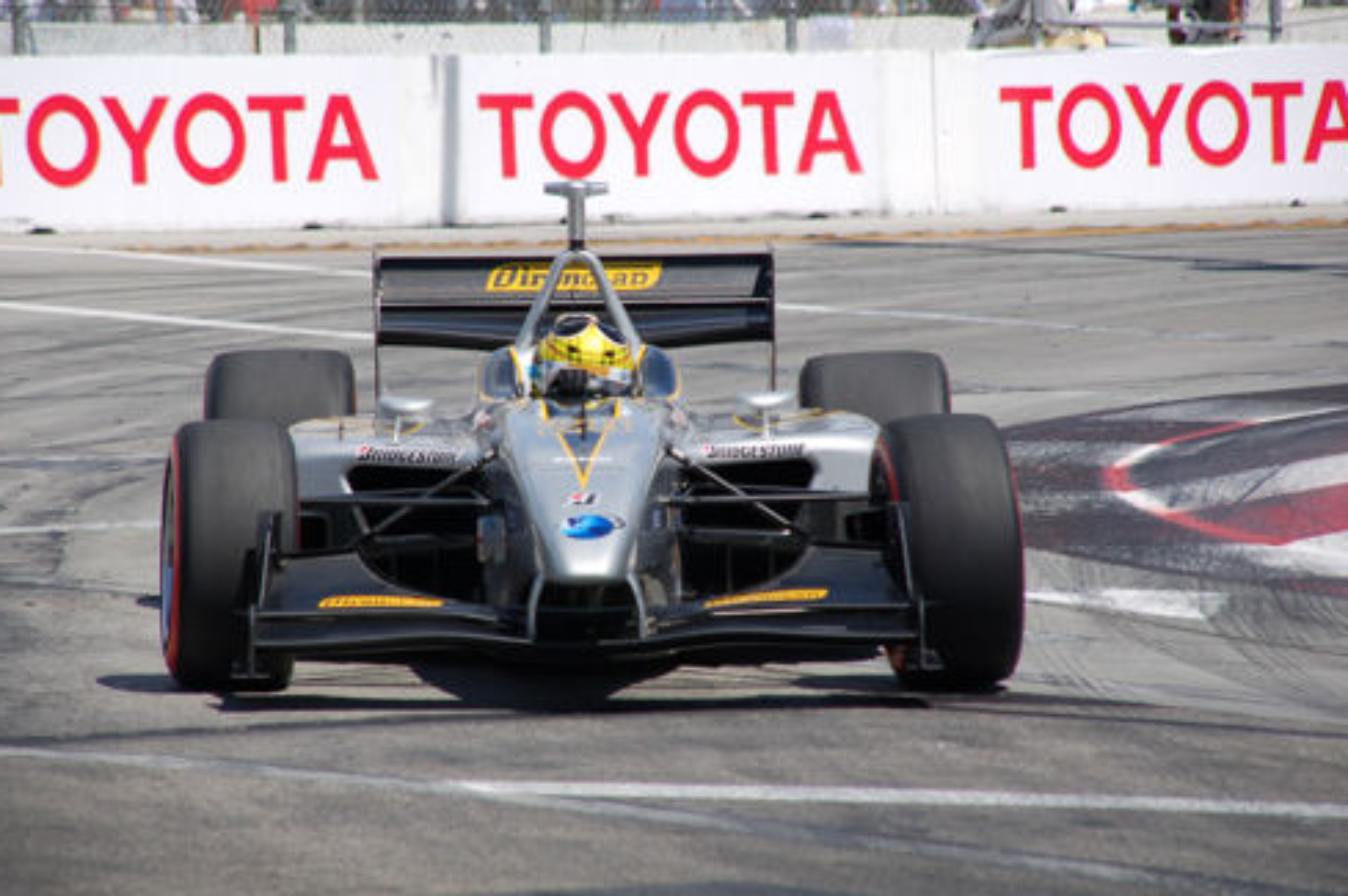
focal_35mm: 262
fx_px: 9784
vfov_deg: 5.2
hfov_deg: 7.9
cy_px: 433
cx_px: 612
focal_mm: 155
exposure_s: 1/800
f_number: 6.3
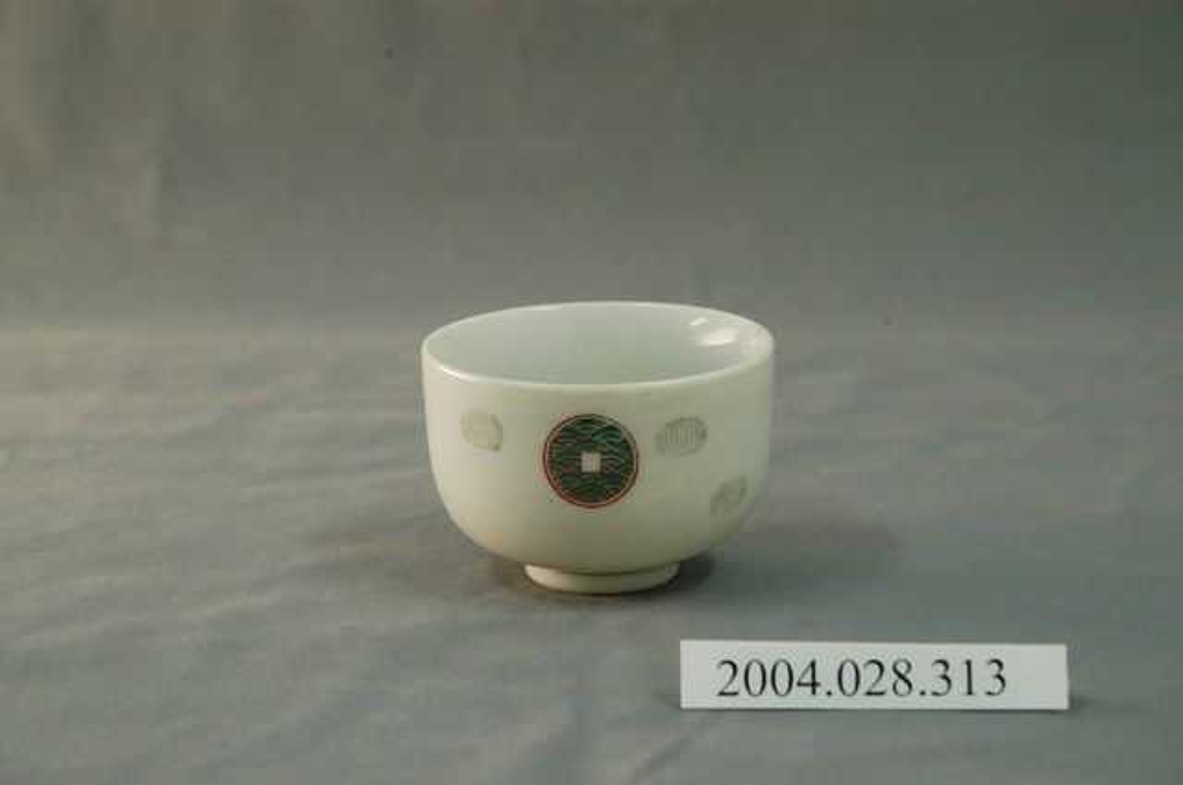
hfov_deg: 19.5
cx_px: 592
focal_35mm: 105
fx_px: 3446
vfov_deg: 13.0
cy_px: 392
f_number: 8
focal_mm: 70
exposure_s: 1/20
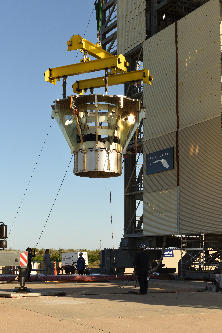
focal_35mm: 62
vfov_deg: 32.4
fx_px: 573
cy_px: 166
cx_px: 111
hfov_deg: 21.9
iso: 400
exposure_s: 1/640
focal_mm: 62
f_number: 10
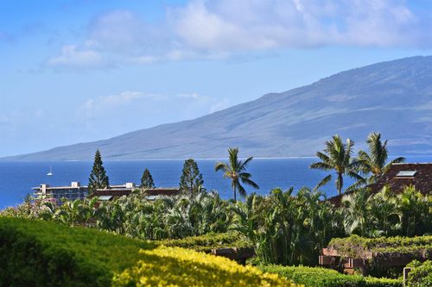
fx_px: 1979
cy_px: 144
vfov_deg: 8.3
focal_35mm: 165
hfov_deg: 12.5
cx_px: 216
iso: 100
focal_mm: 165
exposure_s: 1/200
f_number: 11
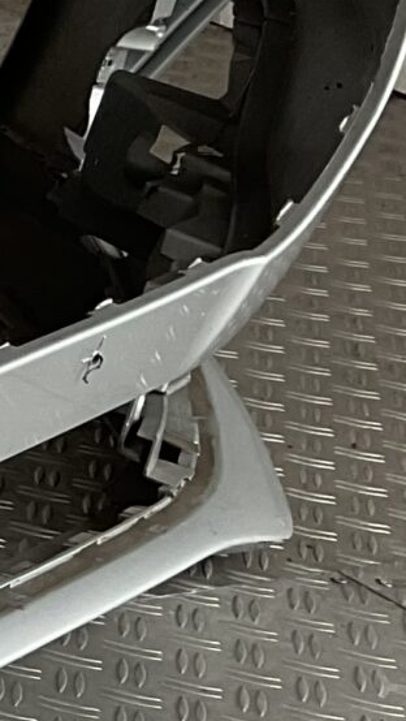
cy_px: 234
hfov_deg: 6.8
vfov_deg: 14.7
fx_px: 2792
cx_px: -1124
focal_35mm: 146
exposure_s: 1/120
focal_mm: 3
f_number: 1.8
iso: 25
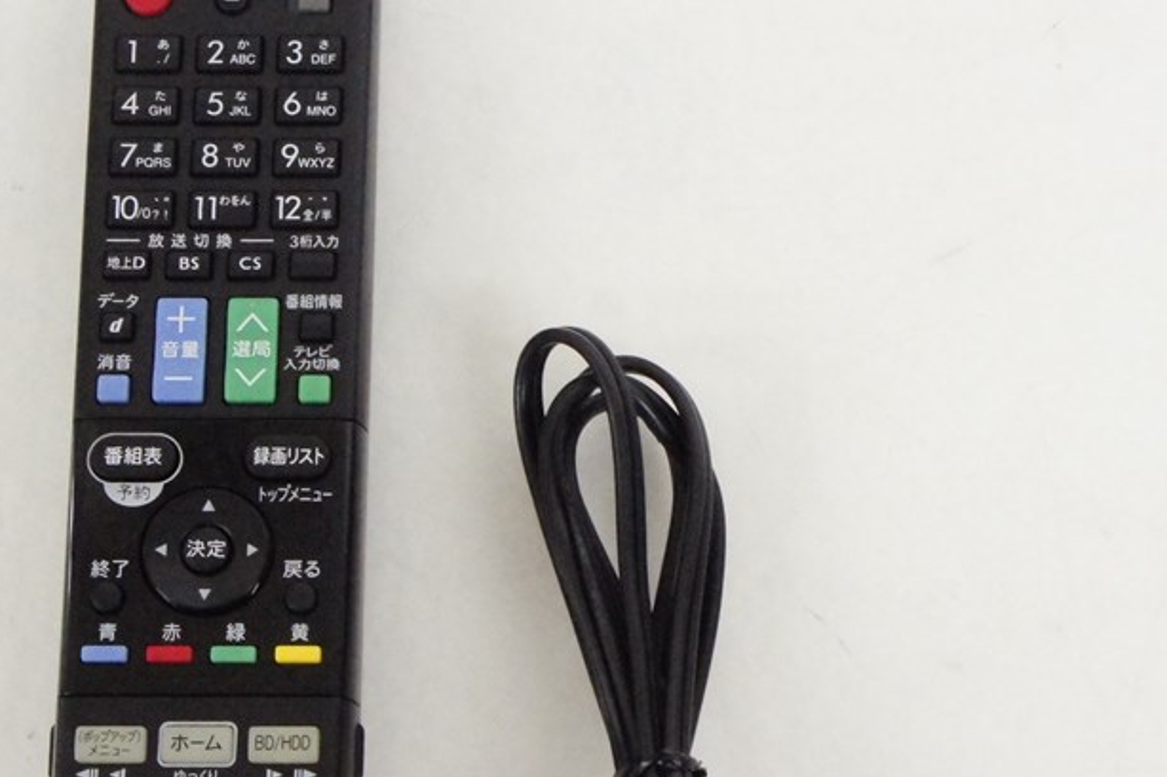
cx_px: 671
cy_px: 590
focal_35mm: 79
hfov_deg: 25.7
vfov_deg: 17.2
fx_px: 2559
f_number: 10
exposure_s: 1/50
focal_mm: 27
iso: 6400
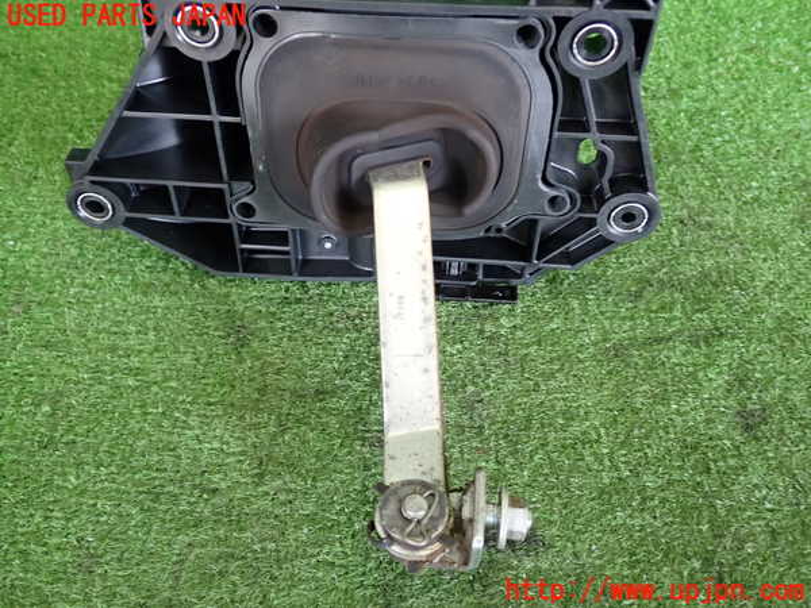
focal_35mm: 32
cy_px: 304
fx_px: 750
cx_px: 406
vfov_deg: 44.2
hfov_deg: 56.8
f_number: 2.4
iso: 320
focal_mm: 5.79
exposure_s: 1/40
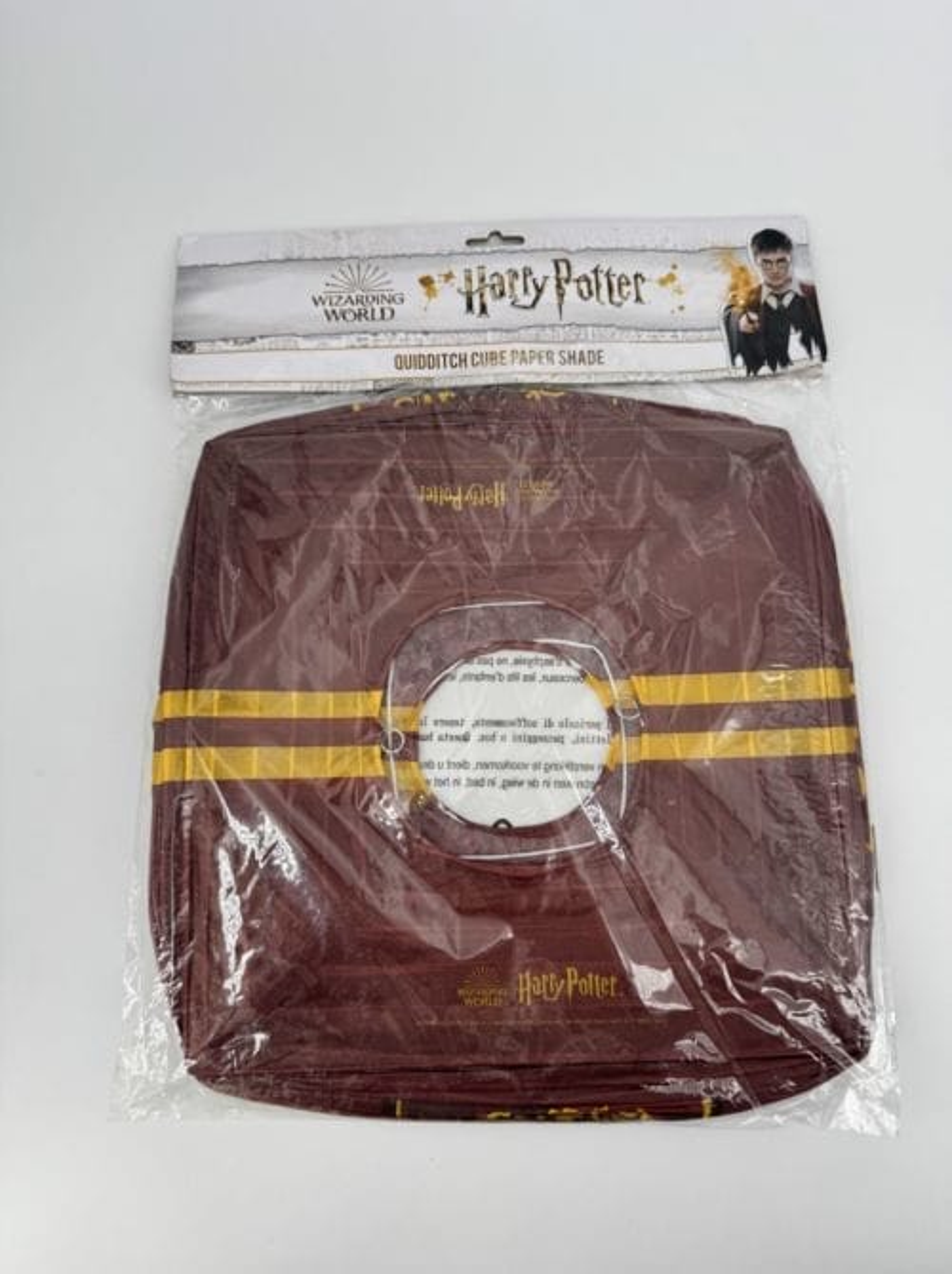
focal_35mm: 24
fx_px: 882
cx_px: 476
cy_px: 637
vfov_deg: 71.7
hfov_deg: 56.7
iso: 80
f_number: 1.78
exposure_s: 1/832
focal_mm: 6.76
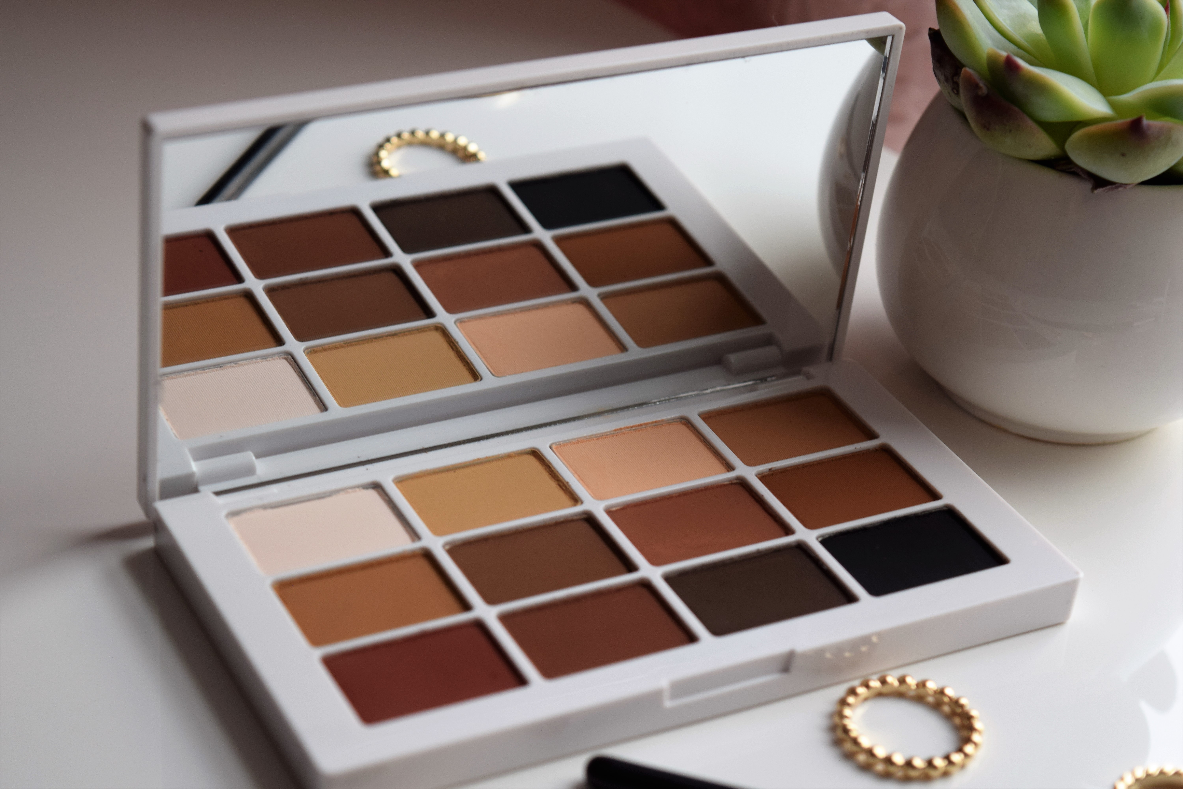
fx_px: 2711
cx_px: 592
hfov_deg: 24.6
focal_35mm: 82
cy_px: 394
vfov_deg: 16.6
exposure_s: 1/80
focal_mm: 55
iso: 400
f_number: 5.6
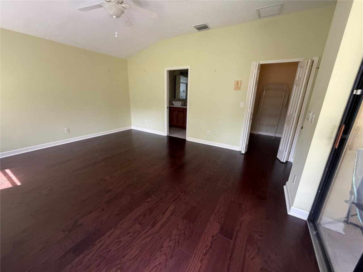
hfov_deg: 102.1
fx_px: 147
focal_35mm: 14
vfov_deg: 85.7
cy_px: 136
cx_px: 182
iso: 320
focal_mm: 2.22
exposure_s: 1/96
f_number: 2.2
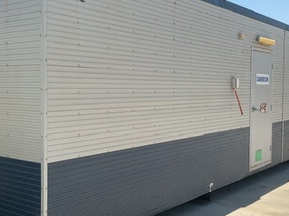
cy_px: 104
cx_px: 156
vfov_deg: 29.7
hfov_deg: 38.9
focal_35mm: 49
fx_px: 409
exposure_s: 1/2320
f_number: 1.8
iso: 16
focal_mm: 3
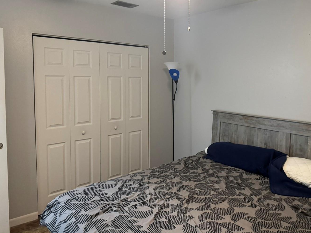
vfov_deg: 48.0
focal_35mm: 29
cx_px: 183
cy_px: 95
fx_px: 261
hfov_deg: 61.3
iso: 800
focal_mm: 6.76
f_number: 1.78
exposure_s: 1/60
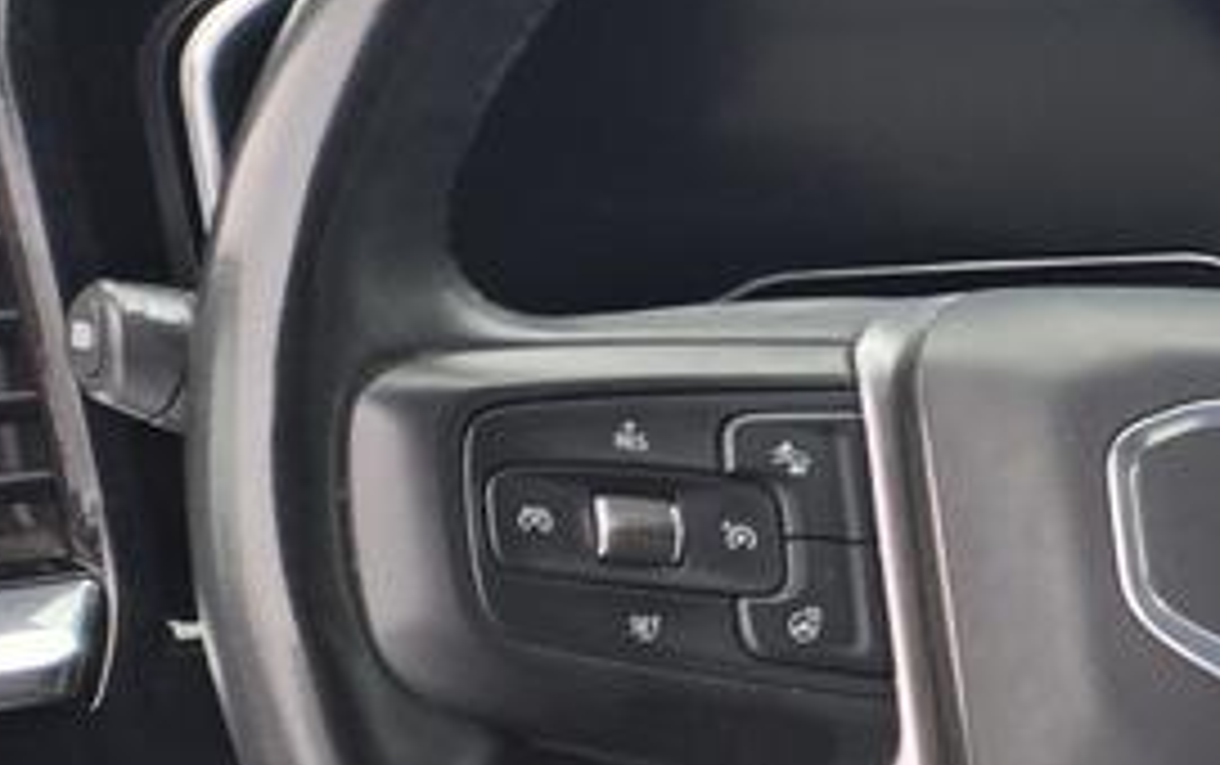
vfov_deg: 11.0
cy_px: 1125
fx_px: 3828
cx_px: 2737
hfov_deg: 13.9
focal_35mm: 115
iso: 25
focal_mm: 5.4
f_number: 1.8
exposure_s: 1/371
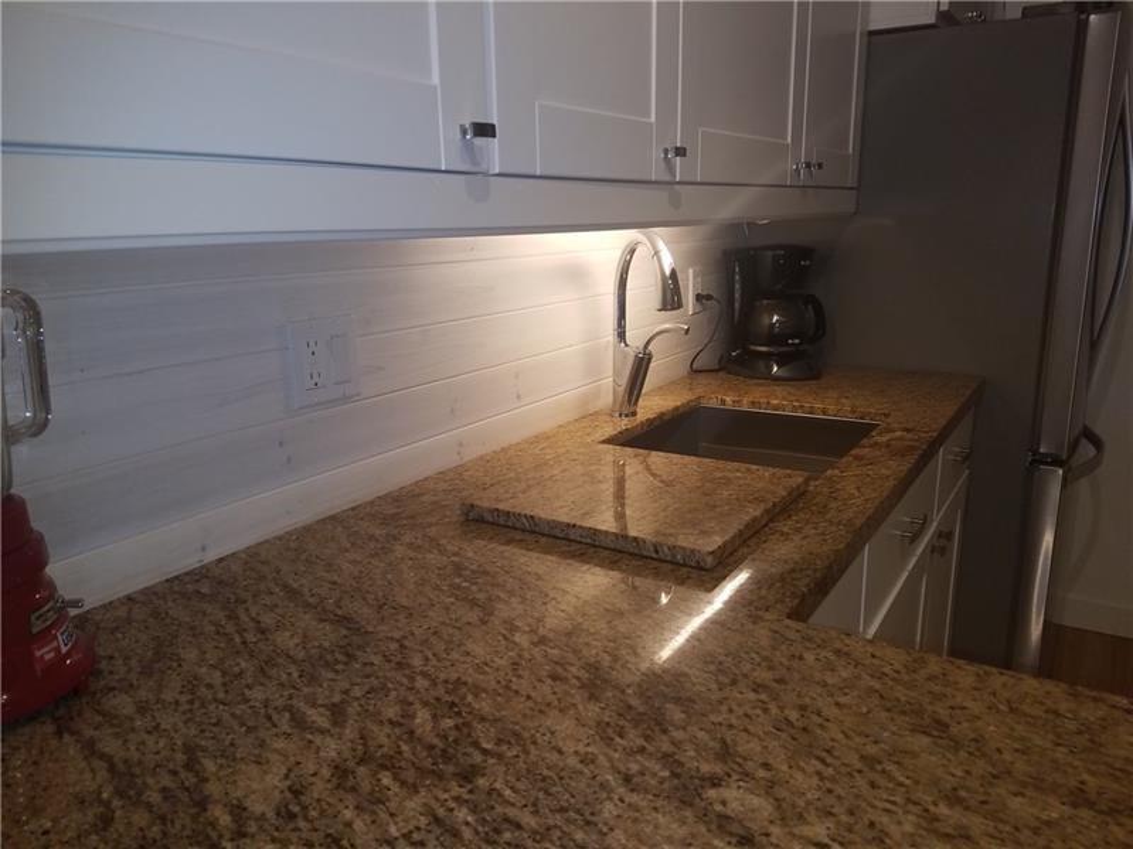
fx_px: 851
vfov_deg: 53.1
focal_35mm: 26
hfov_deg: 67.3
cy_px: 424
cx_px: 566
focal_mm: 4.2
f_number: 1.7
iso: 80
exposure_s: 1/60
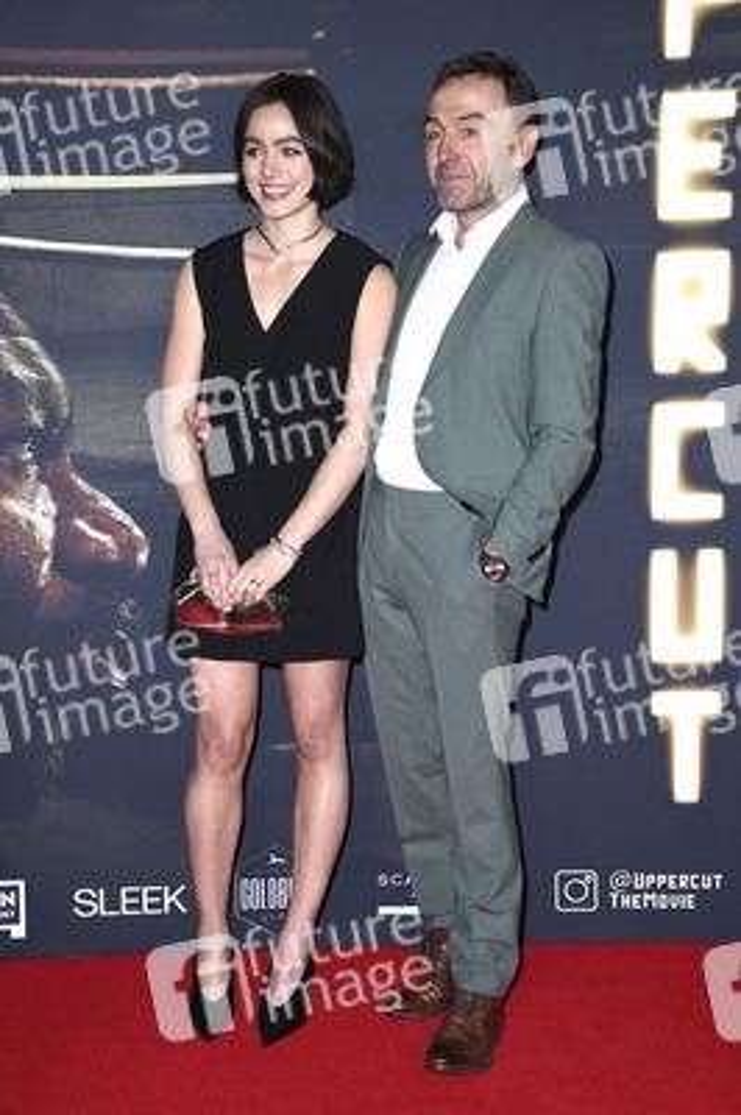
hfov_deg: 21.9
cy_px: 558
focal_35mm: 62
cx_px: 370
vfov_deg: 32.4
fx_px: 1917
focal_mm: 62
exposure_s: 1/200
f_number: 5.6
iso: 640
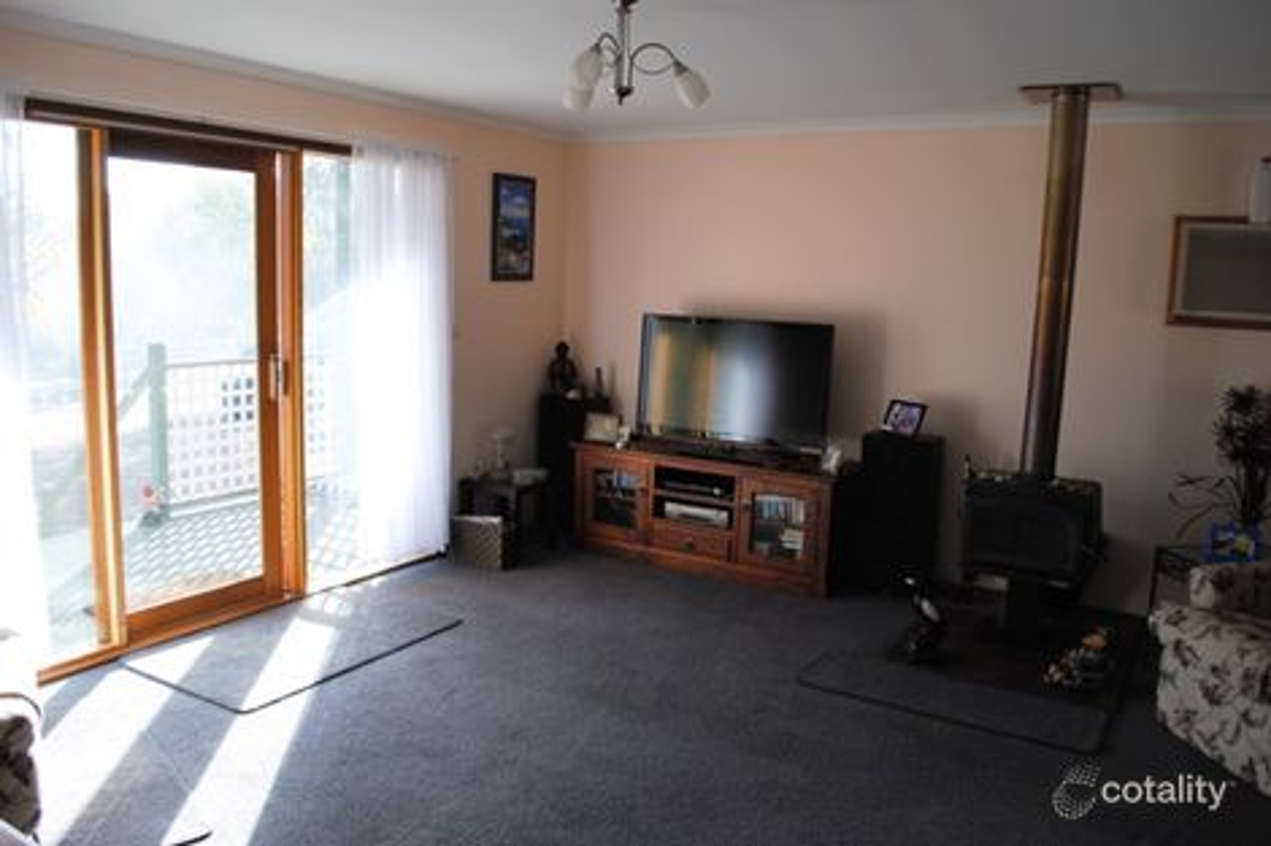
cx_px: 636
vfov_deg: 47.9
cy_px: 423
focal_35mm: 27
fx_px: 953
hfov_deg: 67.4
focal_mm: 18
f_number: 5
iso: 200
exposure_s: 1/100
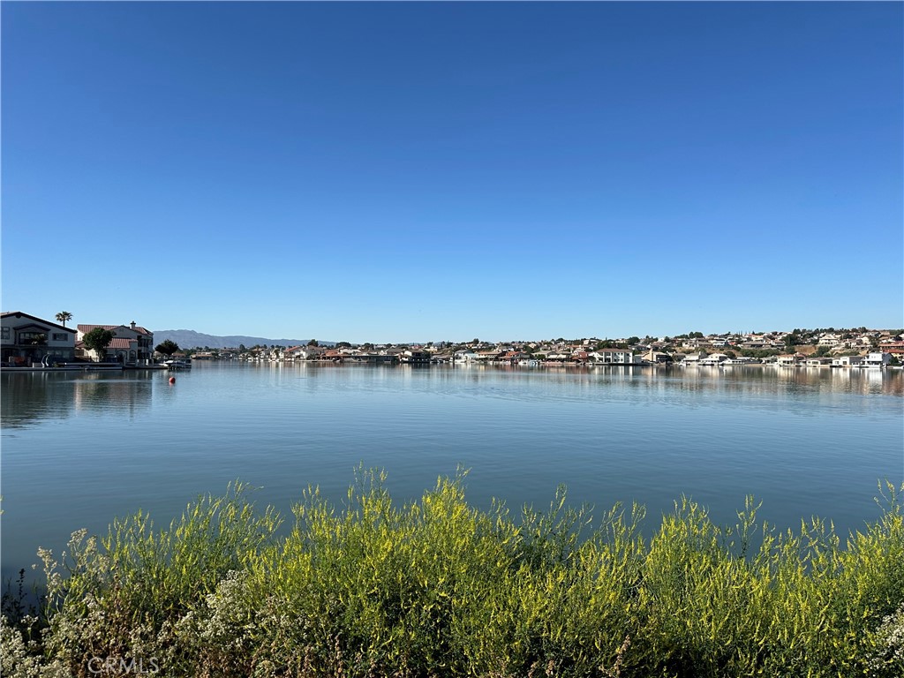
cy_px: 339
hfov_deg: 71.6
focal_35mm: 24
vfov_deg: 56.8
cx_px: 452
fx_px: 627
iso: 80
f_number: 1.78
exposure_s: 1/7042
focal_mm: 6.86
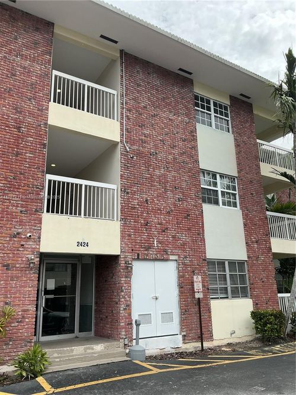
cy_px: 198
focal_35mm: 29
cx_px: 148
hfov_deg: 48.2
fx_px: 331
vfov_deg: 61.7
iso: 25
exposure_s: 1/929
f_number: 1.8
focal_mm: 3
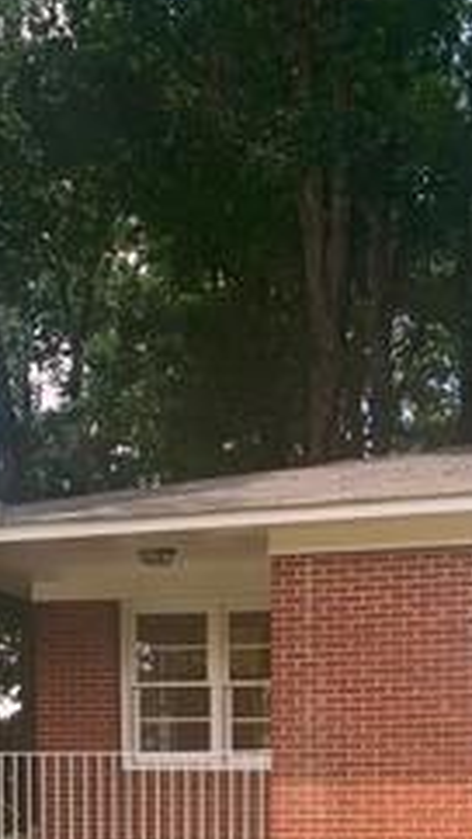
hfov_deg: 15.8
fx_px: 1670
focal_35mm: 75
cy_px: 998
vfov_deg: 25.4
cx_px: 465
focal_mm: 4.25
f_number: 1.8
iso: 25
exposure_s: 1/374
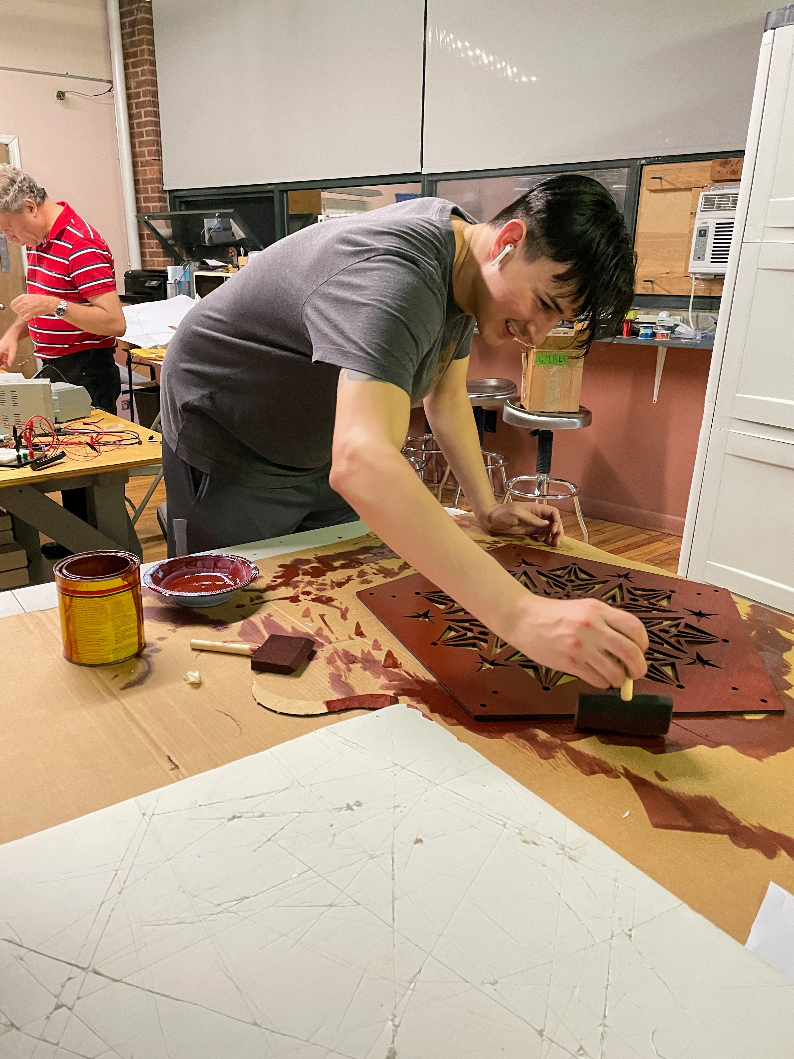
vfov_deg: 67.3
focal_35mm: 26
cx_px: 397
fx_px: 795
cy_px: 530
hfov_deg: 53.1
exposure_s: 1/60
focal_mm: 4.2
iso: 320
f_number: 1.6
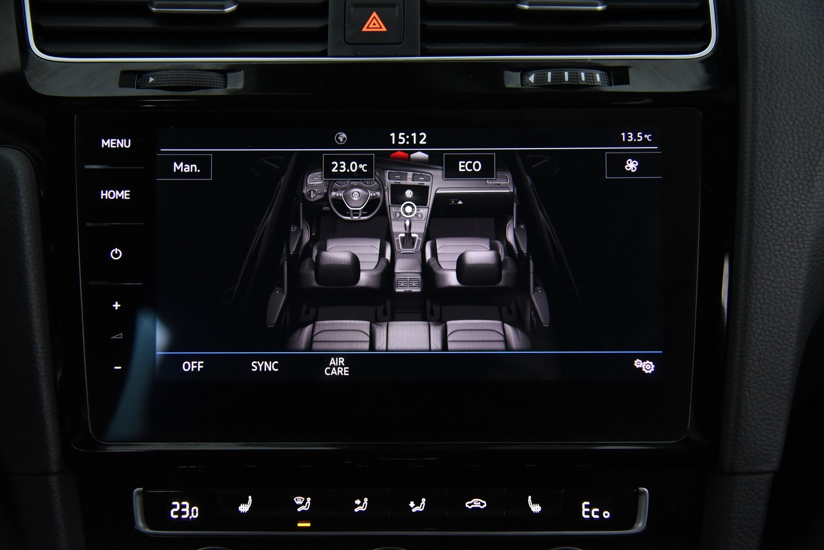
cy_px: 275
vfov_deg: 30.5
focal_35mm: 44
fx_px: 1007
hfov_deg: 44.5
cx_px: 412
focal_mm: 44
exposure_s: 1/40
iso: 4000
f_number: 4
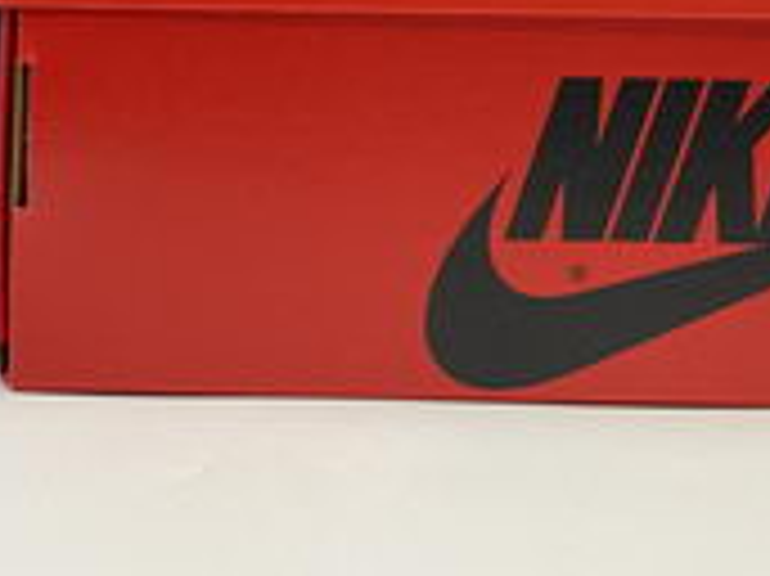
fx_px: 1689
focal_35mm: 76
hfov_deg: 25.6
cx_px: 500
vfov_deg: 18.1
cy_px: -160
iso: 80
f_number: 1.8
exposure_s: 1/50
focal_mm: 4.25
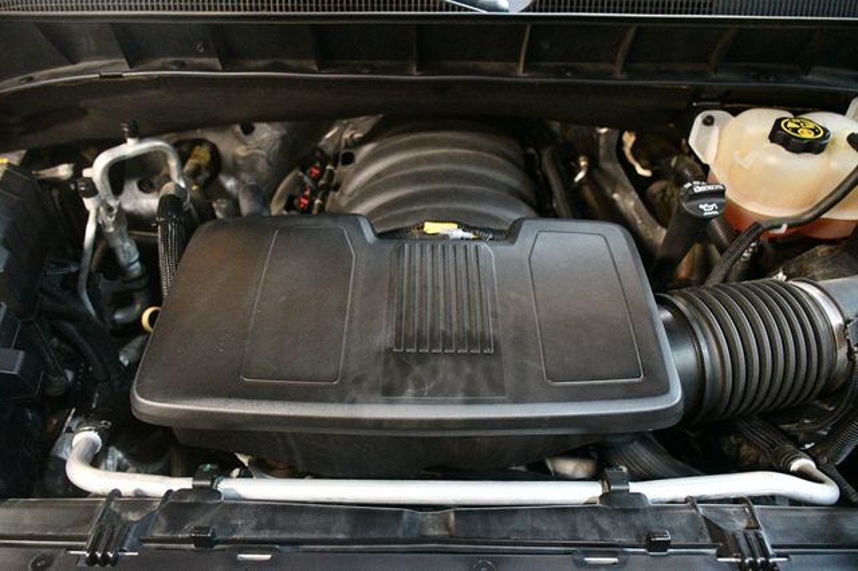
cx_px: 429
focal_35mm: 27
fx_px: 643
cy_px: 286
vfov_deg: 47.9
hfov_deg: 67.4
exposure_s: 1/60
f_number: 3.5
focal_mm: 18
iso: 8000
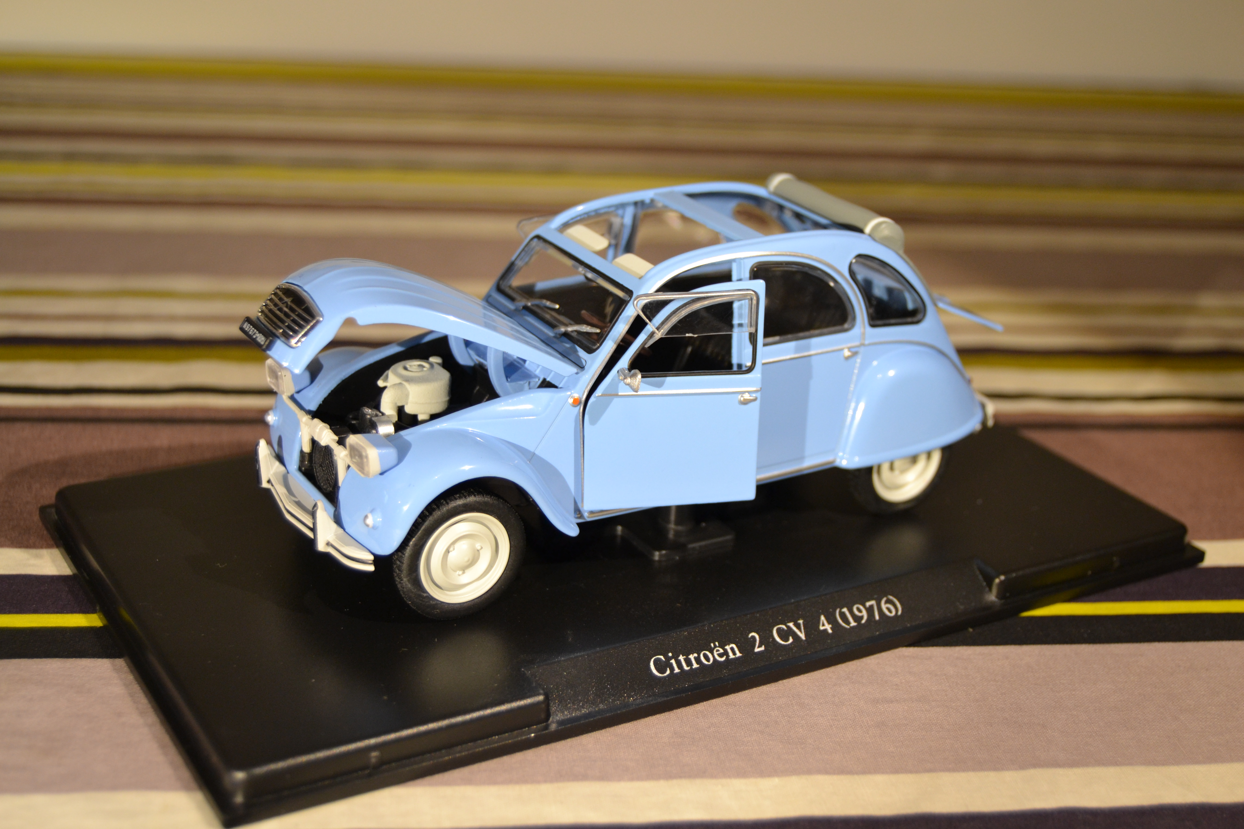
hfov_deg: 38.9
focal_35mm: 51
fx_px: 1762
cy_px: 414
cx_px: 622
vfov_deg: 26.5
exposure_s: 1/60
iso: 640
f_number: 4.5
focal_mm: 34
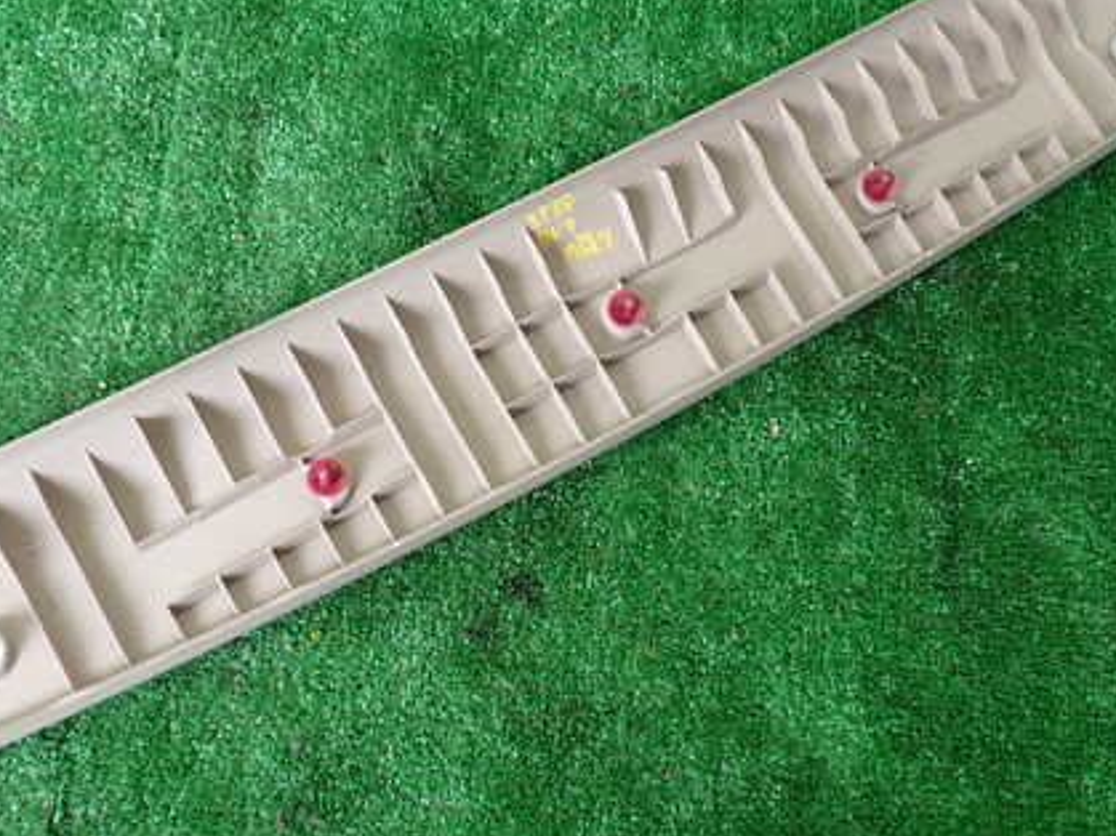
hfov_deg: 43.8
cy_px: 378
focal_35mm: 43
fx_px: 1386
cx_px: 479
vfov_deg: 33.6
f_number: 2.3
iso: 200
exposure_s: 1/40
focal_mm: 5.4
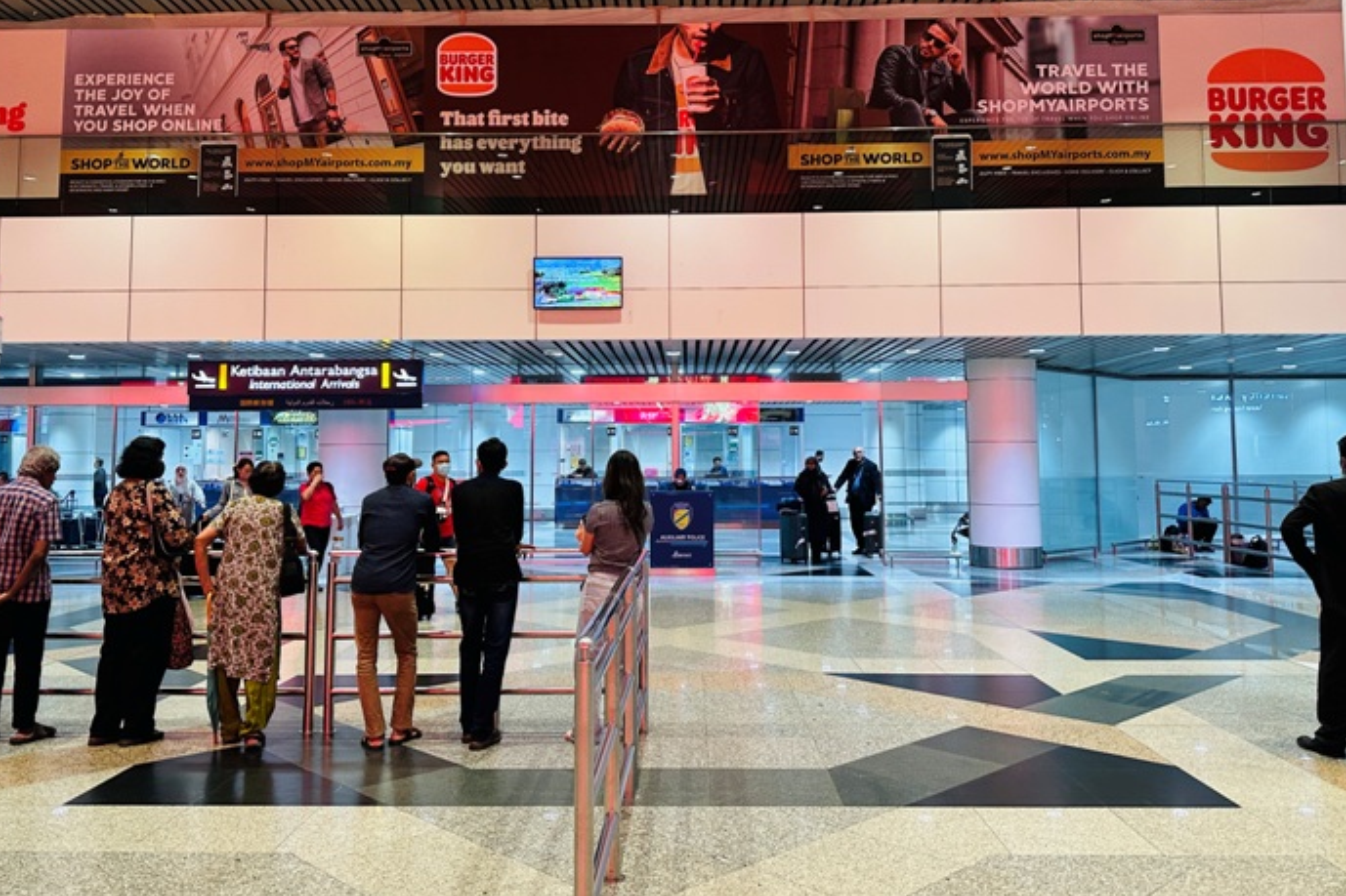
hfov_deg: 63.7
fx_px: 1084
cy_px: 377
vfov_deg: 44.8
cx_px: 664
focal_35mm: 29
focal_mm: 6.86
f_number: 1.78
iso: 200
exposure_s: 1/60
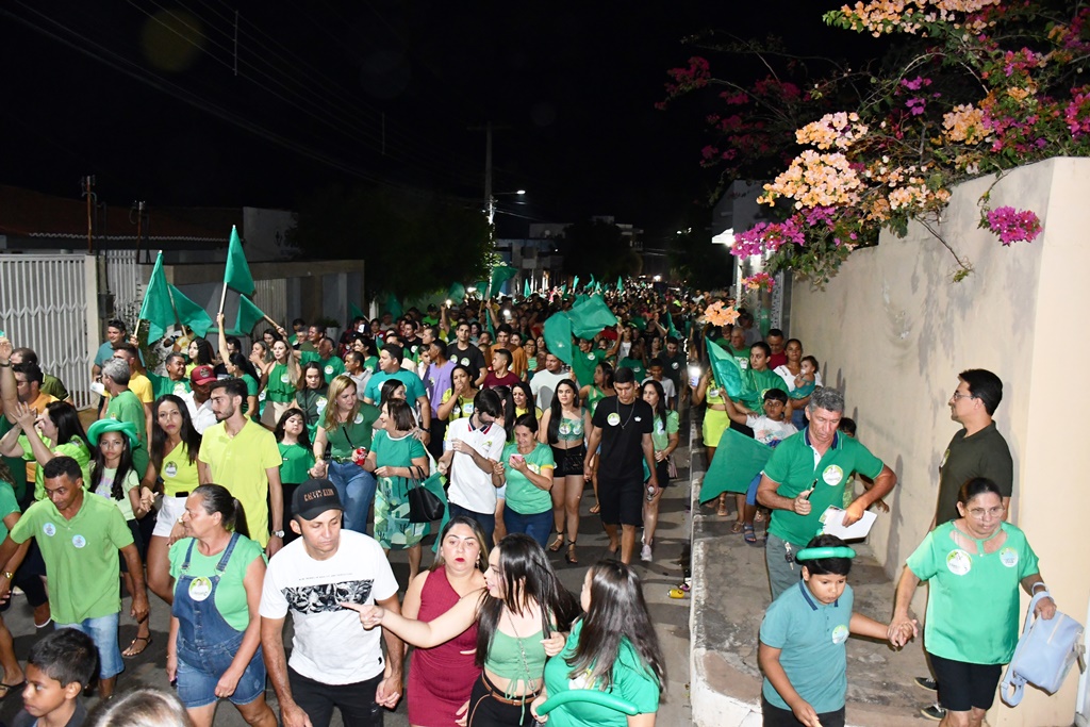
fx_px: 818
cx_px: 545
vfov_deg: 47.9
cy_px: 364
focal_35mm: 27
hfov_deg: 67.4
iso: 4000
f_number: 3.5
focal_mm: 18
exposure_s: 1/60
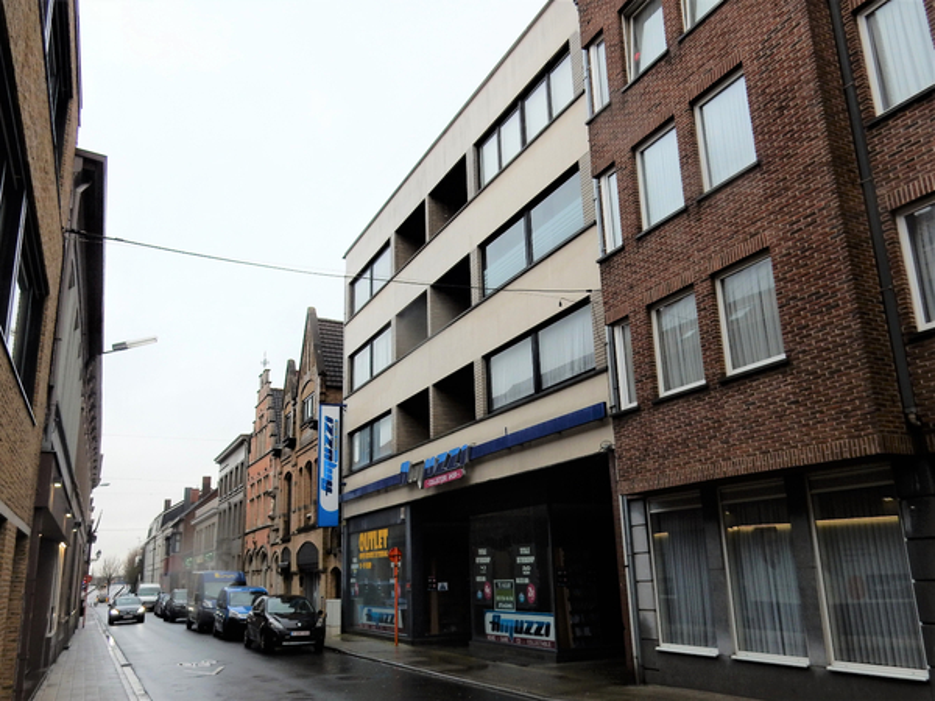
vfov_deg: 54.9
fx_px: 675
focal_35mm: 25
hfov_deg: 69.4
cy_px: 350
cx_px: 468
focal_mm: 4.5
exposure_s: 1/100
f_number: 3.7
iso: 125
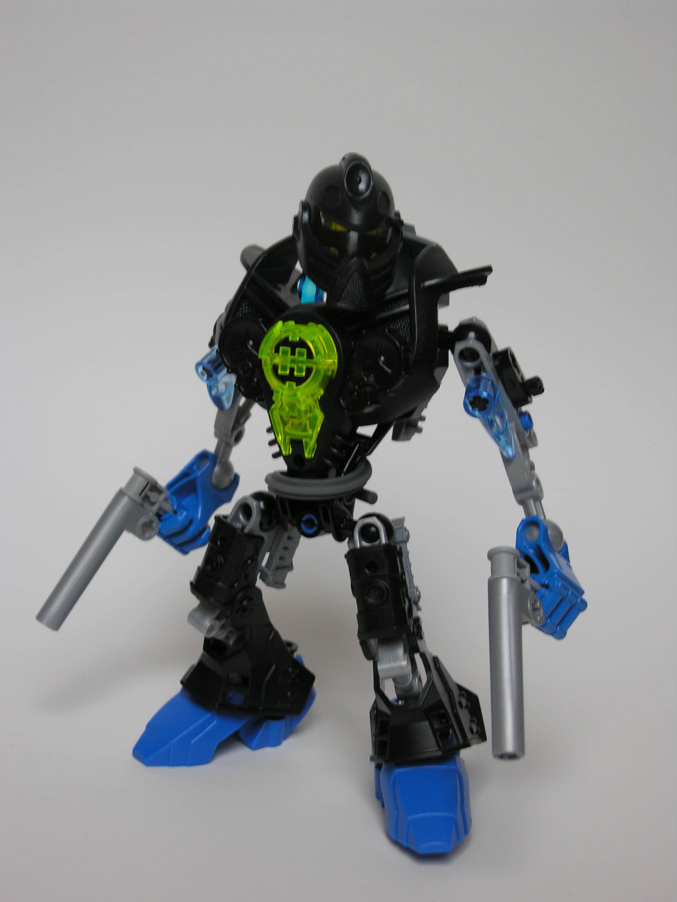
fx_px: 1460
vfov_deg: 34.3
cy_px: 451
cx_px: 338
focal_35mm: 56
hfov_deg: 26.1
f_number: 3.8
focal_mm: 14.2
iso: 50
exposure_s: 1/5.1
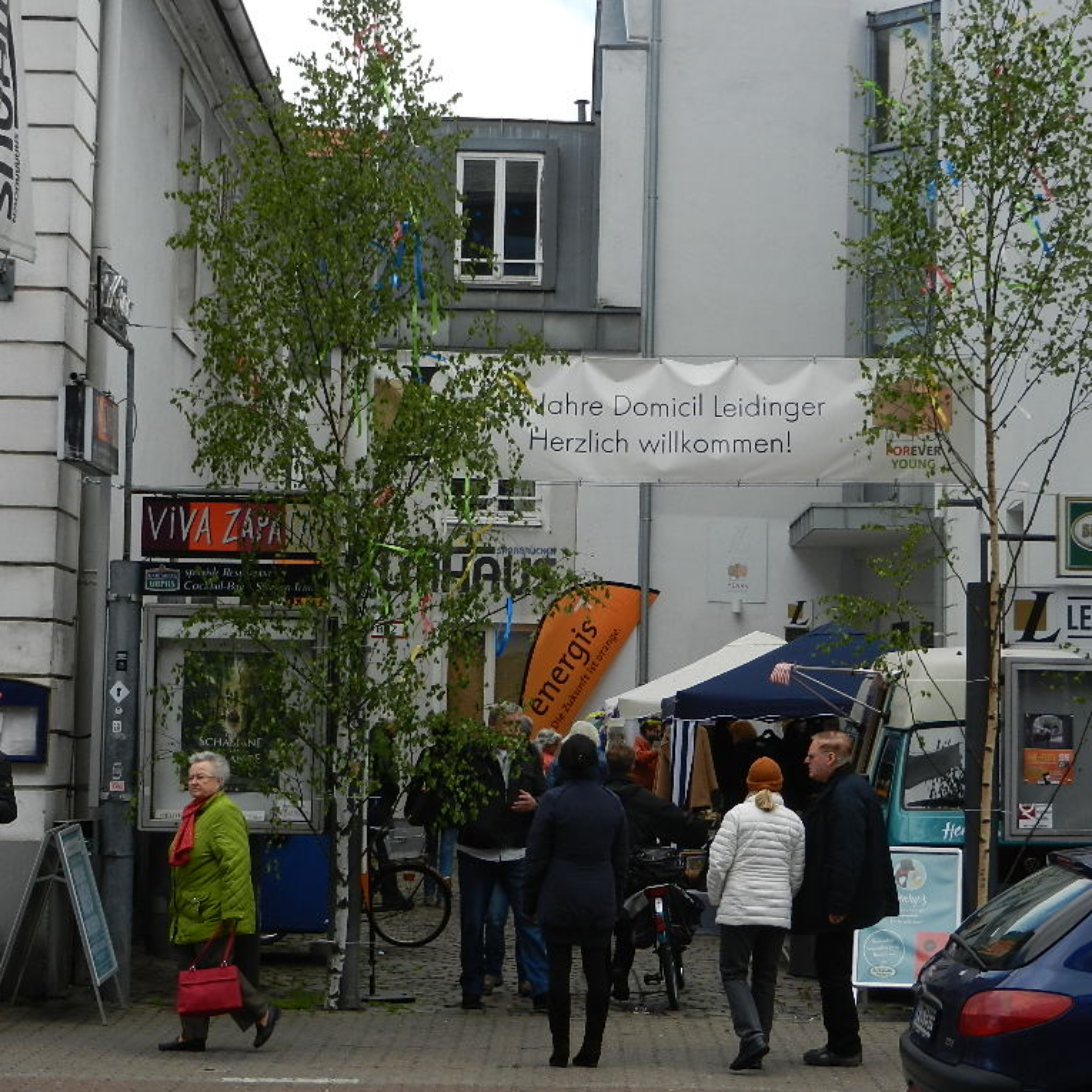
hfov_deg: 24.3
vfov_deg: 24.3
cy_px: 547
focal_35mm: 71
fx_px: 2534
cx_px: 590
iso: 160
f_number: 4.5
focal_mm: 10.9
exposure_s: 1/500
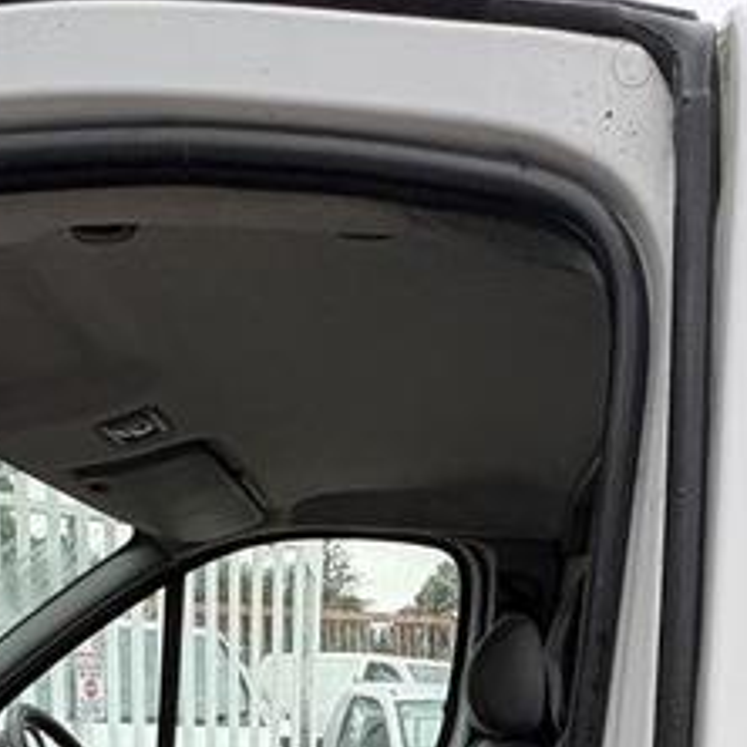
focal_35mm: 50
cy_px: 1023
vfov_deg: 27.2
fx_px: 1221
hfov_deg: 34.0
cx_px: 377
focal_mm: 2.22
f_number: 2.2
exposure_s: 1/155
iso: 40
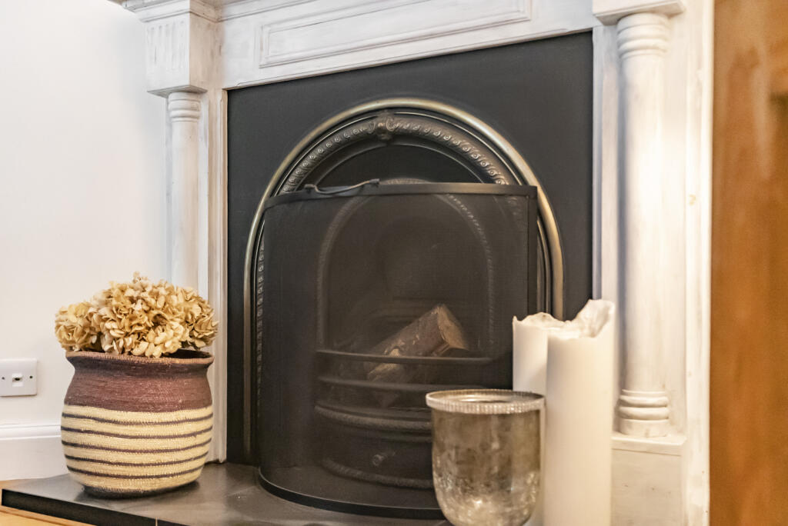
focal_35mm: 35
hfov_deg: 54.4
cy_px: 263
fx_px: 767
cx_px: 394
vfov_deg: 37.9
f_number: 2.8
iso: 12800
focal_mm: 35
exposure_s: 1/125
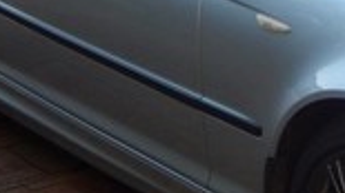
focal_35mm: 162
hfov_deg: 13.0
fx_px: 1481
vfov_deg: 7.5
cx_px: 398
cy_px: 47
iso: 125
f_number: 4
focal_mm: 6.5
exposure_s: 1/125
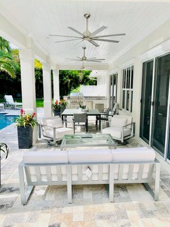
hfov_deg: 53.1
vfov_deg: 67.3
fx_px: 170
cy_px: 114
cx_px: 85
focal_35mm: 26
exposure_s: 1/759
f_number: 1.8
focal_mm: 4.25
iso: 25
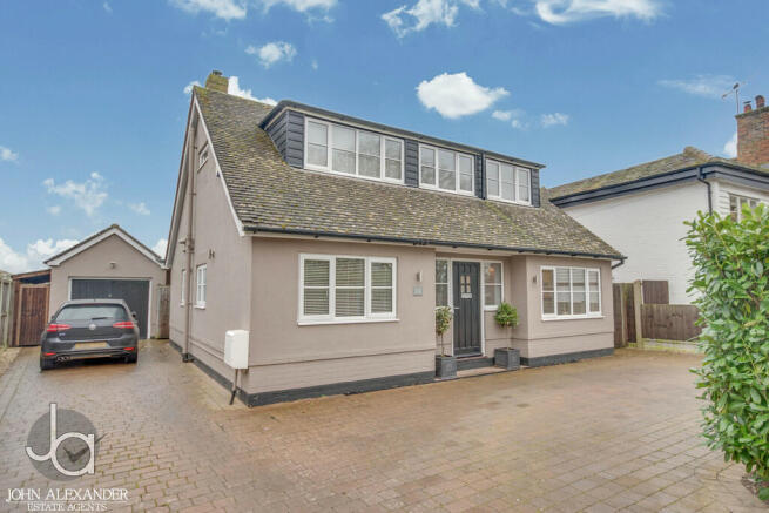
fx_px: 417
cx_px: 384
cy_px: 256
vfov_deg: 63.2
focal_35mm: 20
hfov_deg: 85.4
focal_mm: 13
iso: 100
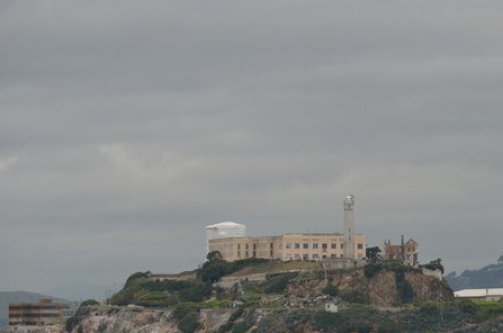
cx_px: 361
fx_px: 4417
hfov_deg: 6.5
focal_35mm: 317
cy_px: 194
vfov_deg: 4.3
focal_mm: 135
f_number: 6.3
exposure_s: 1/250
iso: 100
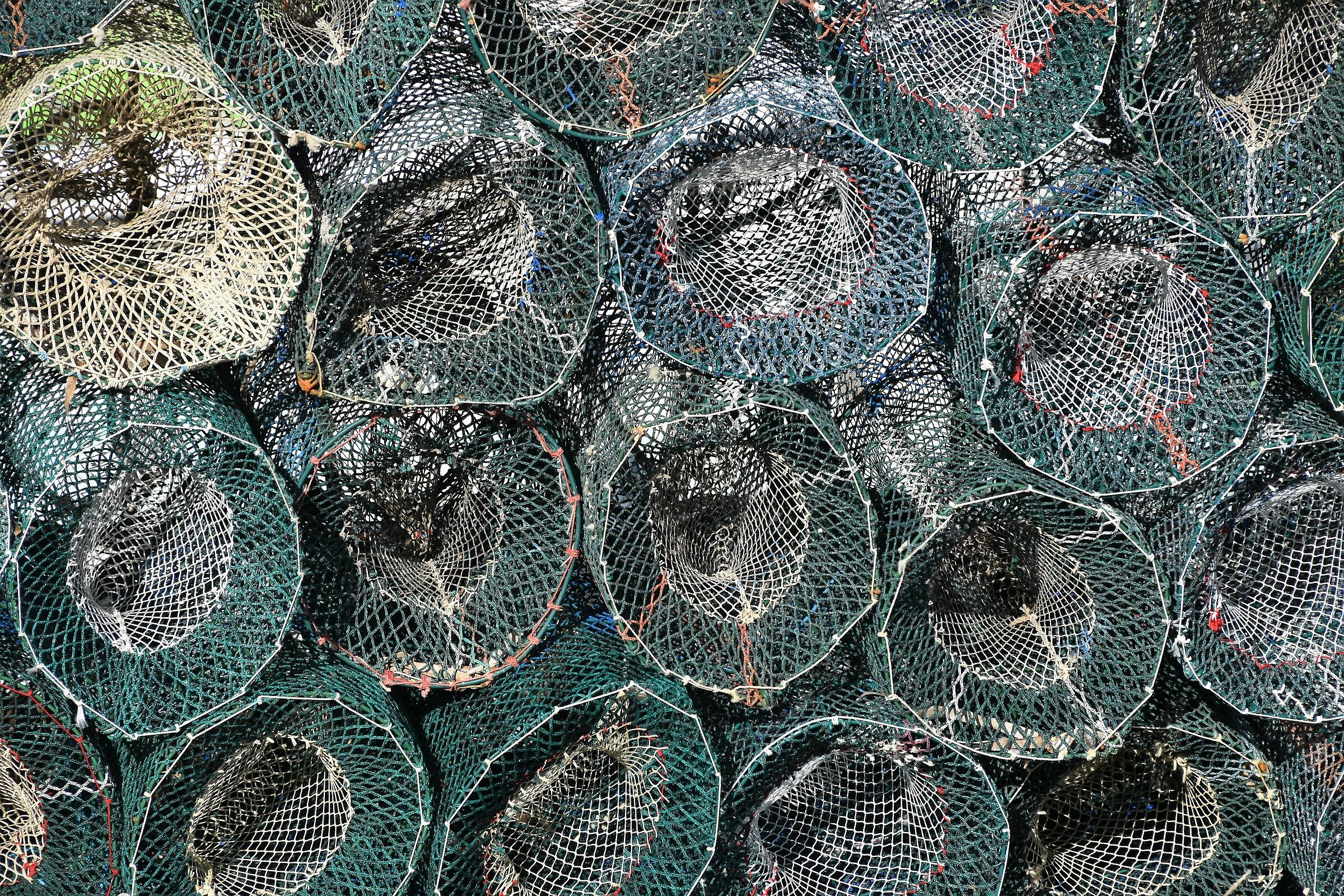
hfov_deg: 9.8
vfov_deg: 6.5
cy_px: 448
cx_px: 672
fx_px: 7839
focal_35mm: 210
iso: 160
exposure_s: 1/500
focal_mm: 140
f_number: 8
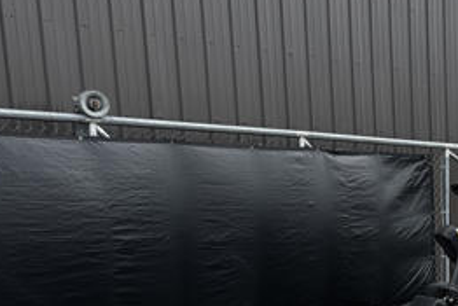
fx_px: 776
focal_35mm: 61
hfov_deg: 28.6
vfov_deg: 21.3
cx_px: 547
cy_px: 325
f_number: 1.78
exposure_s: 1/2331
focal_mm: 6.76
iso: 80
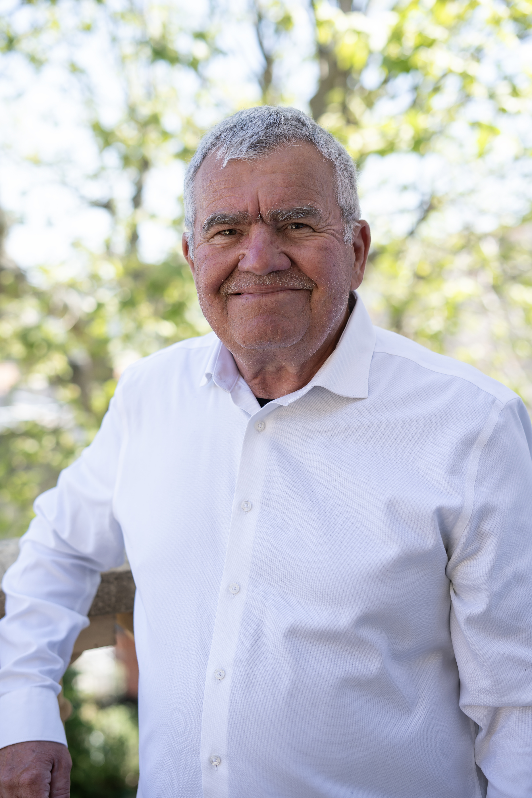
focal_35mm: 50
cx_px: 266
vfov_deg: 39.6
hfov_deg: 27.0
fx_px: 1108
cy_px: 399
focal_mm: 50
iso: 100
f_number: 2.8
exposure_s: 1/250
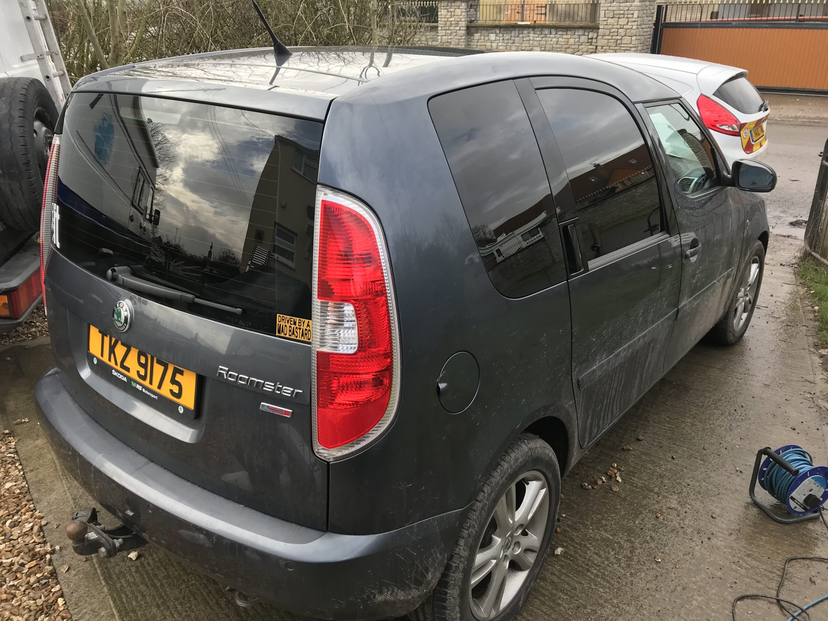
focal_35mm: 28
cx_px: 414
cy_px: 310
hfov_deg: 63.4
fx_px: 670
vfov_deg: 49.7
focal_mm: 3.99
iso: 20
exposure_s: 1/363
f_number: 1.8
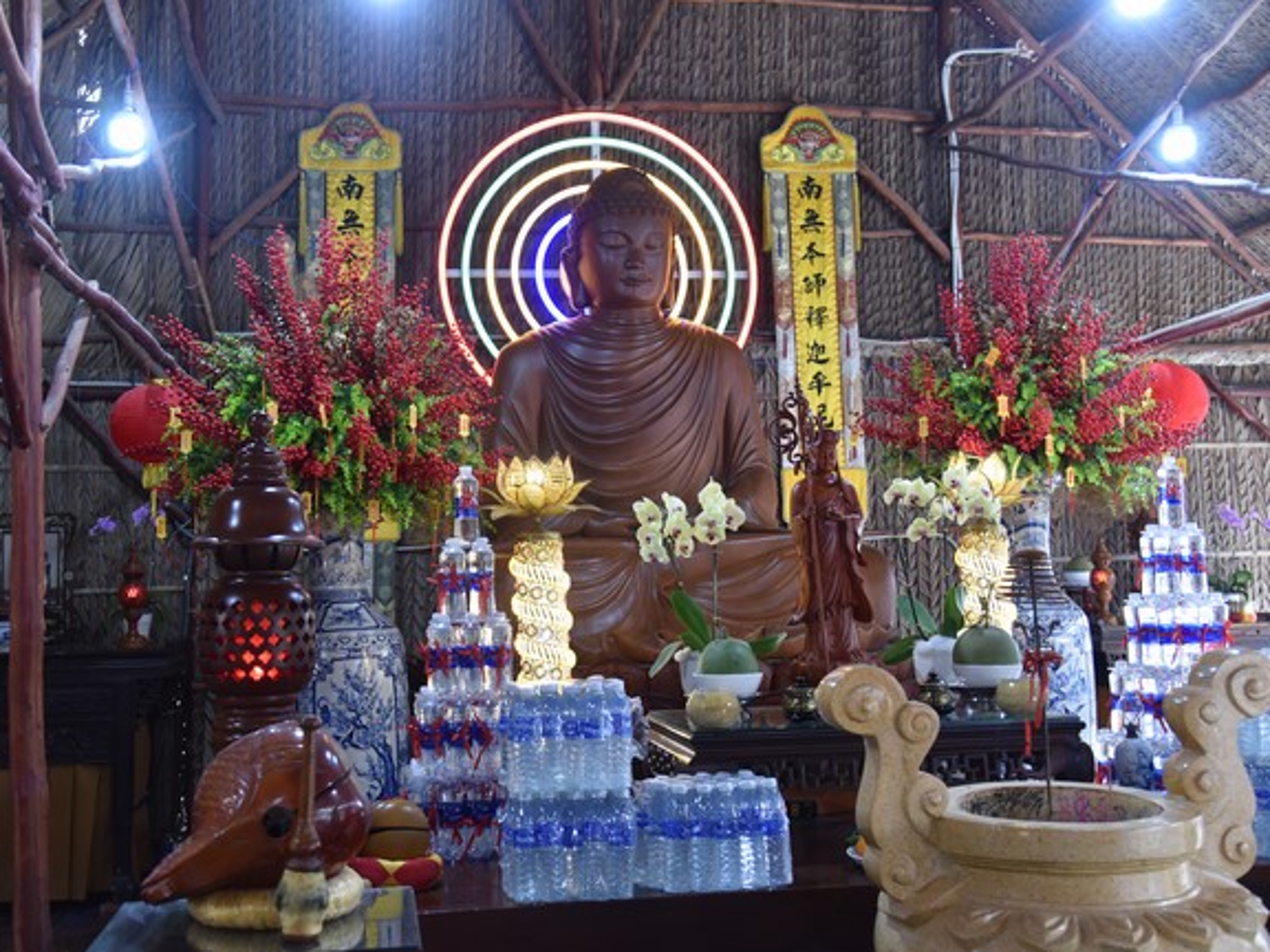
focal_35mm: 38
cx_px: 595
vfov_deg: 37.7
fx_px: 1394
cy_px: 476
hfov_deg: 48.9
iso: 2000
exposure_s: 1/60
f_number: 4
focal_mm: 35
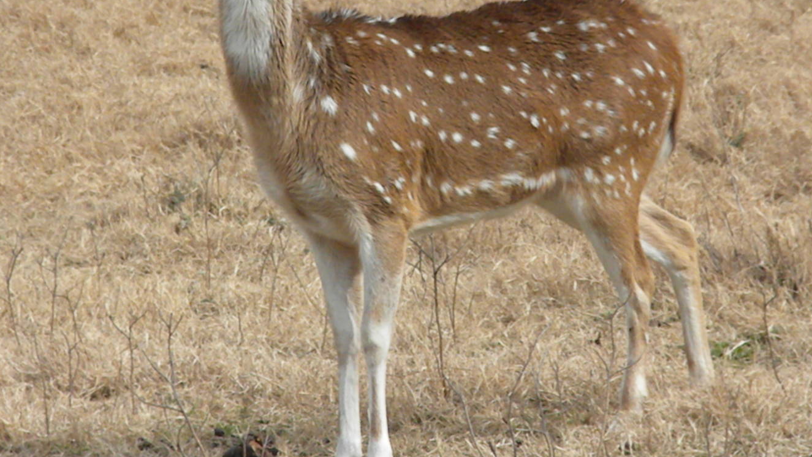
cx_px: 417
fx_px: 7363
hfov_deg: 6.3
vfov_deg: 3.6
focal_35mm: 342
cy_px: 90
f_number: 14
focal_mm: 46.2
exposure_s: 1/279
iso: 640
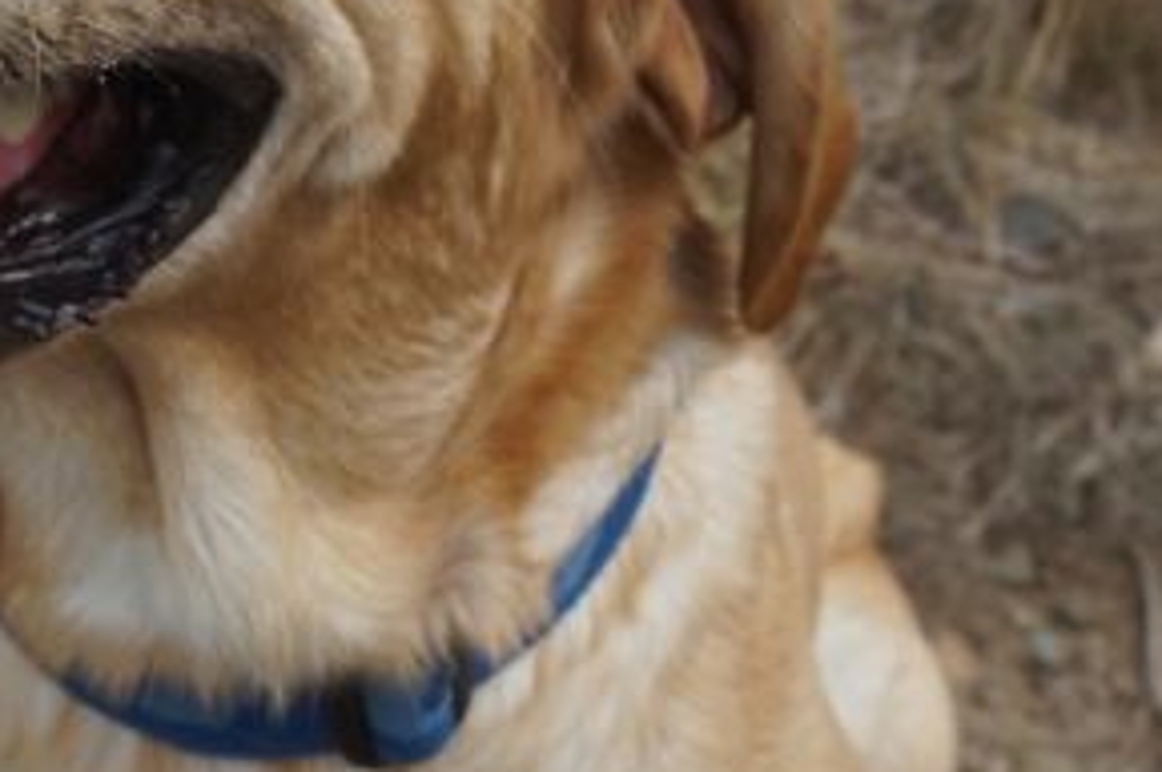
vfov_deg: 14.4
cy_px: -56
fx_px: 2998
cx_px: 217
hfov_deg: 21.6
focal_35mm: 93
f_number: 8
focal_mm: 28
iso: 100
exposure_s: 1/125
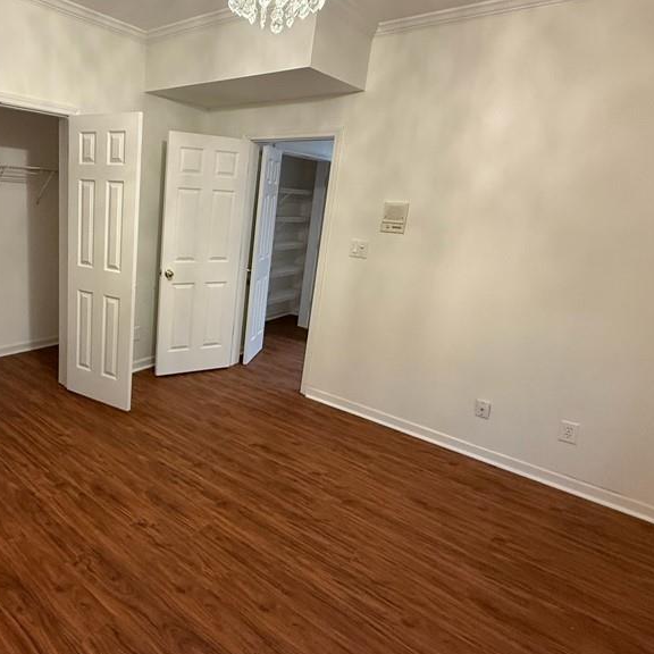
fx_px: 470
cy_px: 308
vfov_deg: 69.6
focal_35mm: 22
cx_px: 167
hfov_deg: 65.5
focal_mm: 2.22
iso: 500
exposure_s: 1/60
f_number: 2.2
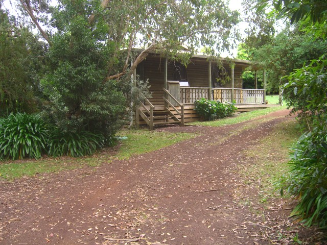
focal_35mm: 38
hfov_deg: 49.0
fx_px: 359
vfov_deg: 37.7
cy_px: 122
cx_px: 164
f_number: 2.8
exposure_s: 1/80
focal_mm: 7.9
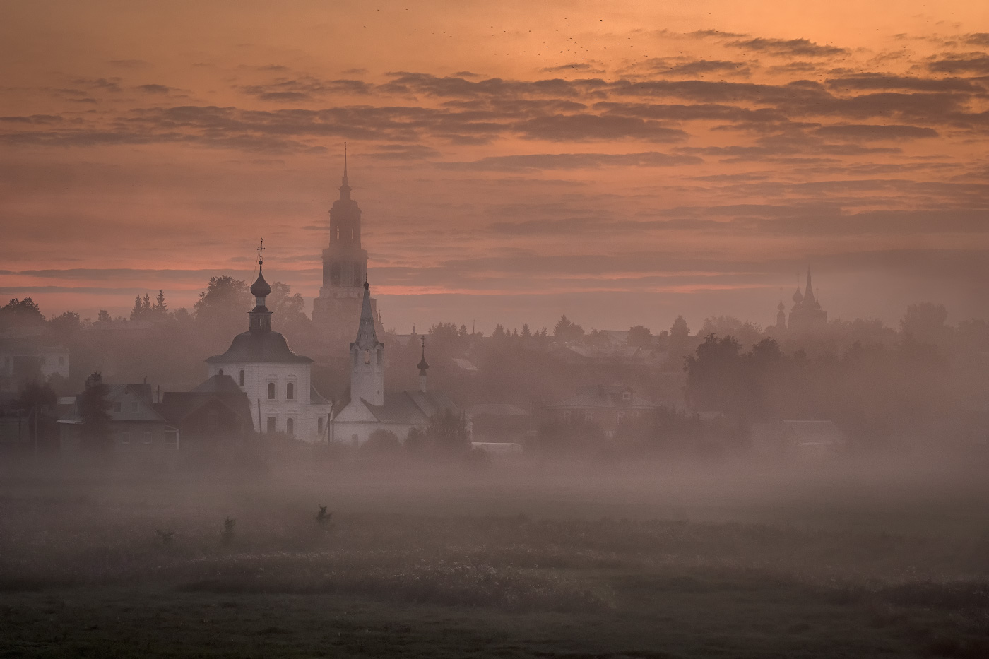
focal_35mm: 99
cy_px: 330
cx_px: 494
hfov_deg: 20.6
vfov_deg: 13.8
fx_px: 2719
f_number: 11
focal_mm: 66
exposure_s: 1/30
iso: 400
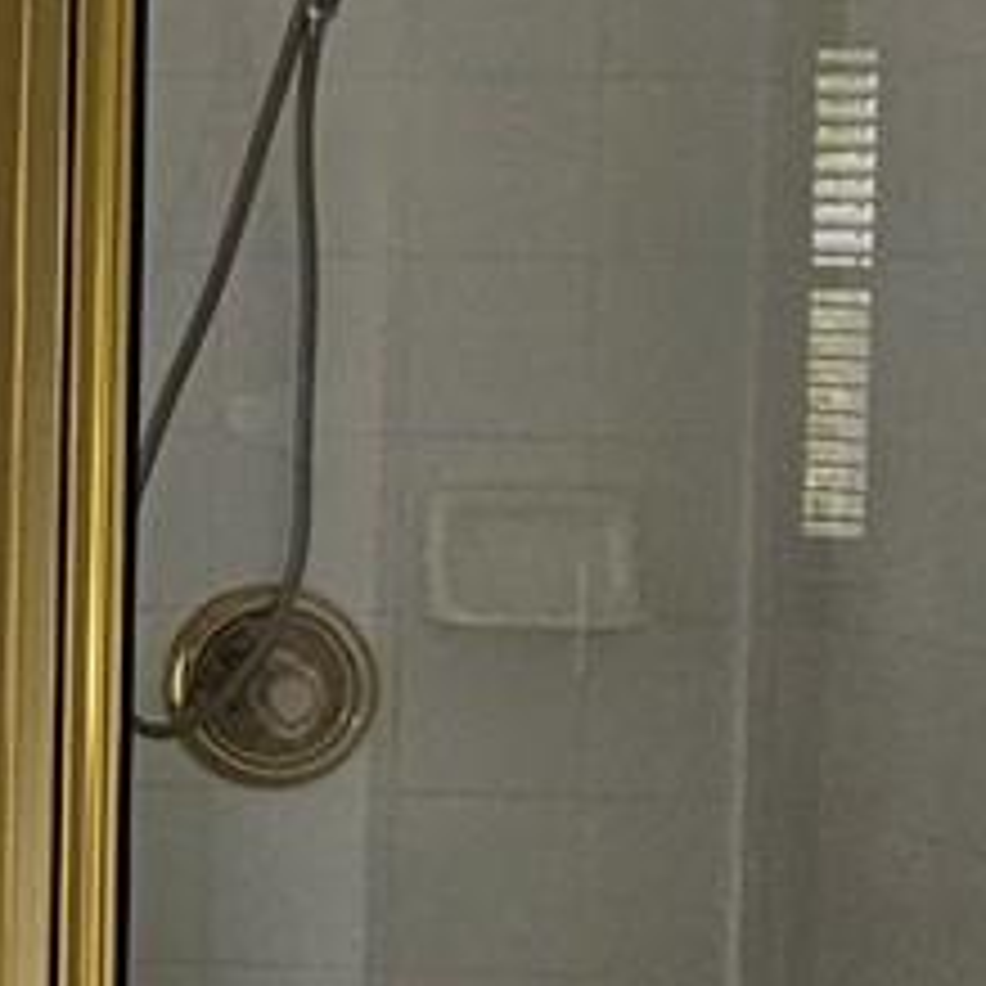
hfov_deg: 16.1
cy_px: 455
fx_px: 2707
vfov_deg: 20.6
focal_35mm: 84
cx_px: -981
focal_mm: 2.2
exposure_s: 1/100
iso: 200
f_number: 2.2
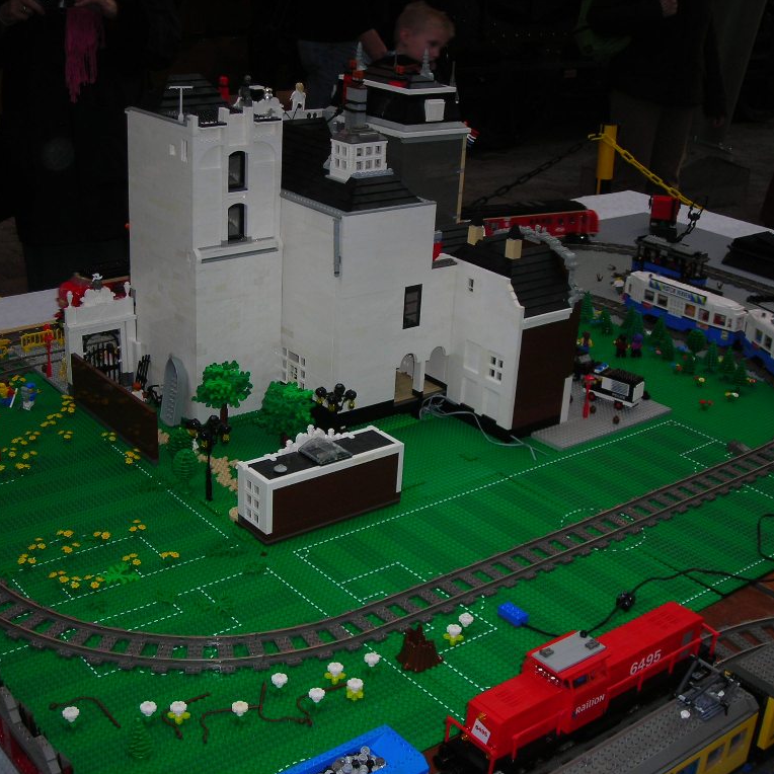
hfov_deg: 37.6
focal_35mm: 45
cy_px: 387
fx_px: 1138
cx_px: 384
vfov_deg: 37.6
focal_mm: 6.3
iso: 50
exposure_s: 1/60.1
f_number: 3.2
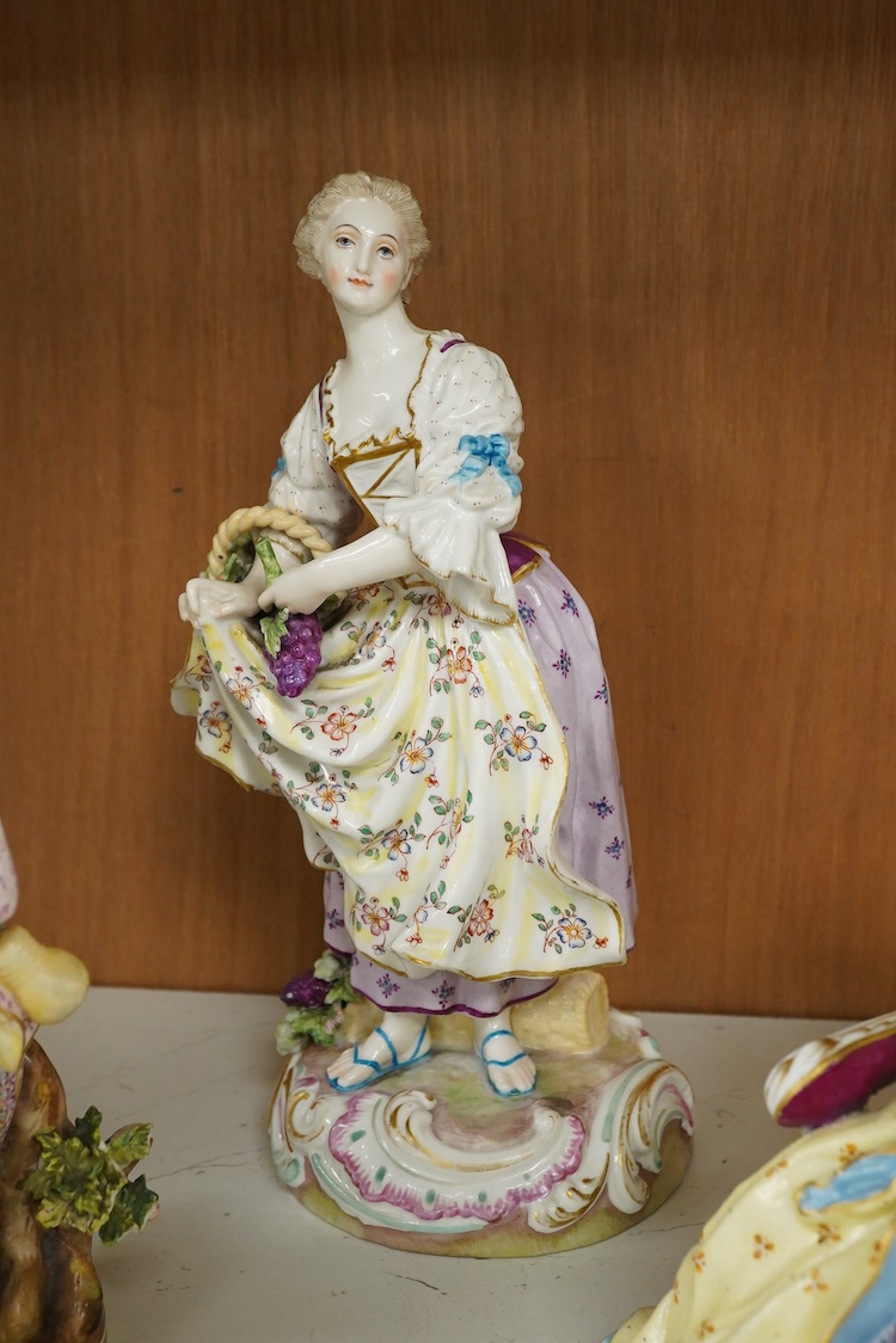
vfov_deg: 43.6
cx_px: 448
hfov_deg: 29.9
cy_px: 672
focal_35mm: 45
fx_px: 1680
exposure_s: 1/125
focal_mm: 30
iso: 2500
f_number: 11
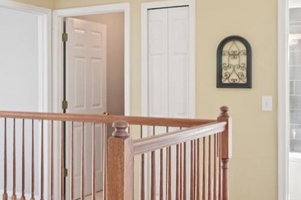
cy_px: 80
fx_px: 460
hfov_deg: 35.7
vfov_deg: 24.6
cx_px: 91
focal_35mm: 55
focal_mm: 16
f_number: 8
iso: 400
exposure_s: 1/10
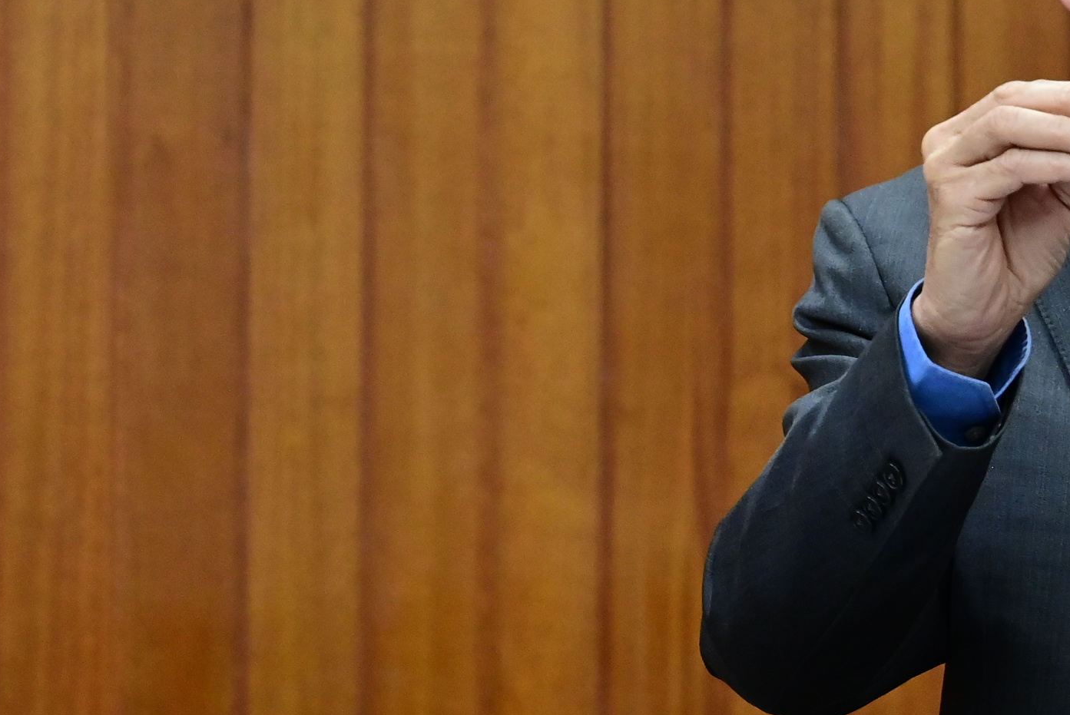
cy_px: 257
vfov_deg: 7.4
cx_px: 1075
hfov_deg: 10.9
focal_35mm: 186
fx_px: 5532
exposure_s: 1/125
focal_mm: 59
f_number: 4
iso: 3200
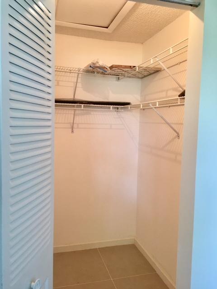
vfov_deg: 61.7
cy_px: 144
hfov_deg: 48.2
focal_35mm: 29
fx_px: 242
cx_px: 108
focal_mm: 4.15
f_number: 2.2
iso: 40
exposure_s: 1/15
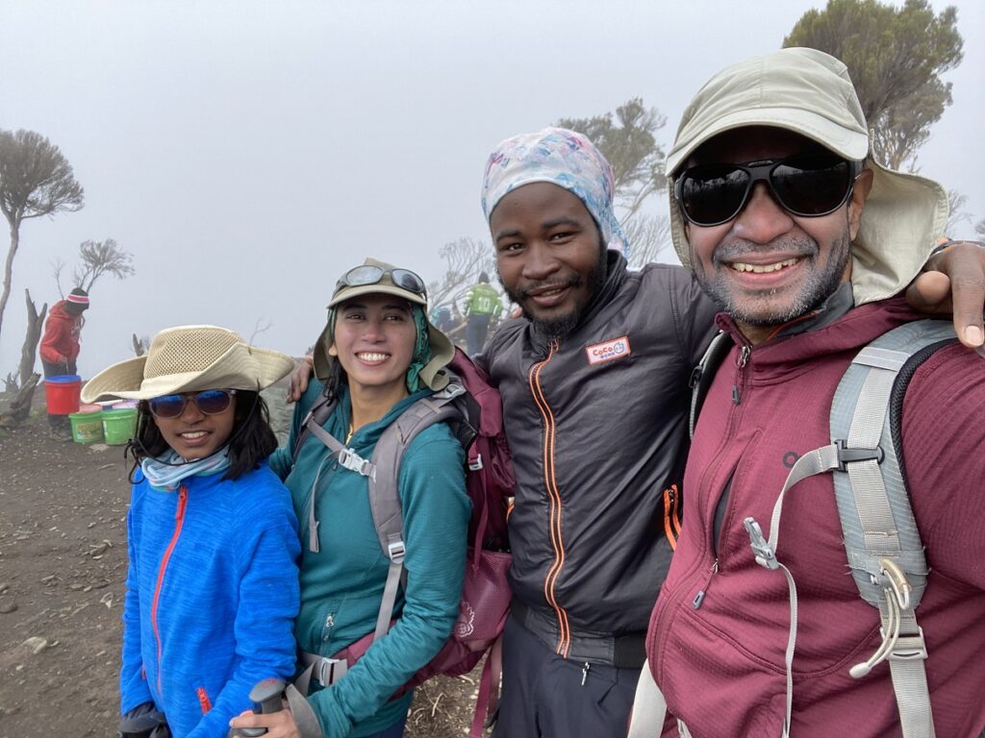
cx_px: 492
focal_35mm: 23
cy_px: 369
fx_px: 654
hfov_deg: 73.9
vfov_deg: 58.9
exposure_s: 1/176
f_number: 2.2
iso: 25
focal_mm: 2.71
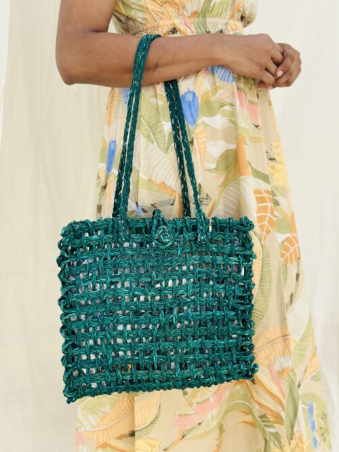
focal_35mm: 48
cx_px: 170
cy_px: 226
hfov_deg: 30.3
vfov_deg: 39.7
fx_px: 627
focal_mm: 6.86
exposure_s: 1/4367
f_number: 1.78
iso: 80
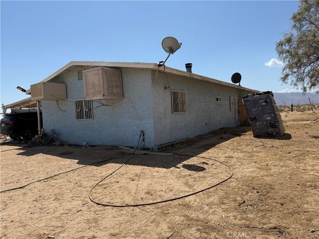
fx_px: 221
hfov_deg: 71.6
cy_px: 120
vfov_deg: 56.8
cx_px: 160
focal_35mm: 24
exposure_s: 1/7353
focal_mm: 6.76
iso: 80
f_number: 1.78
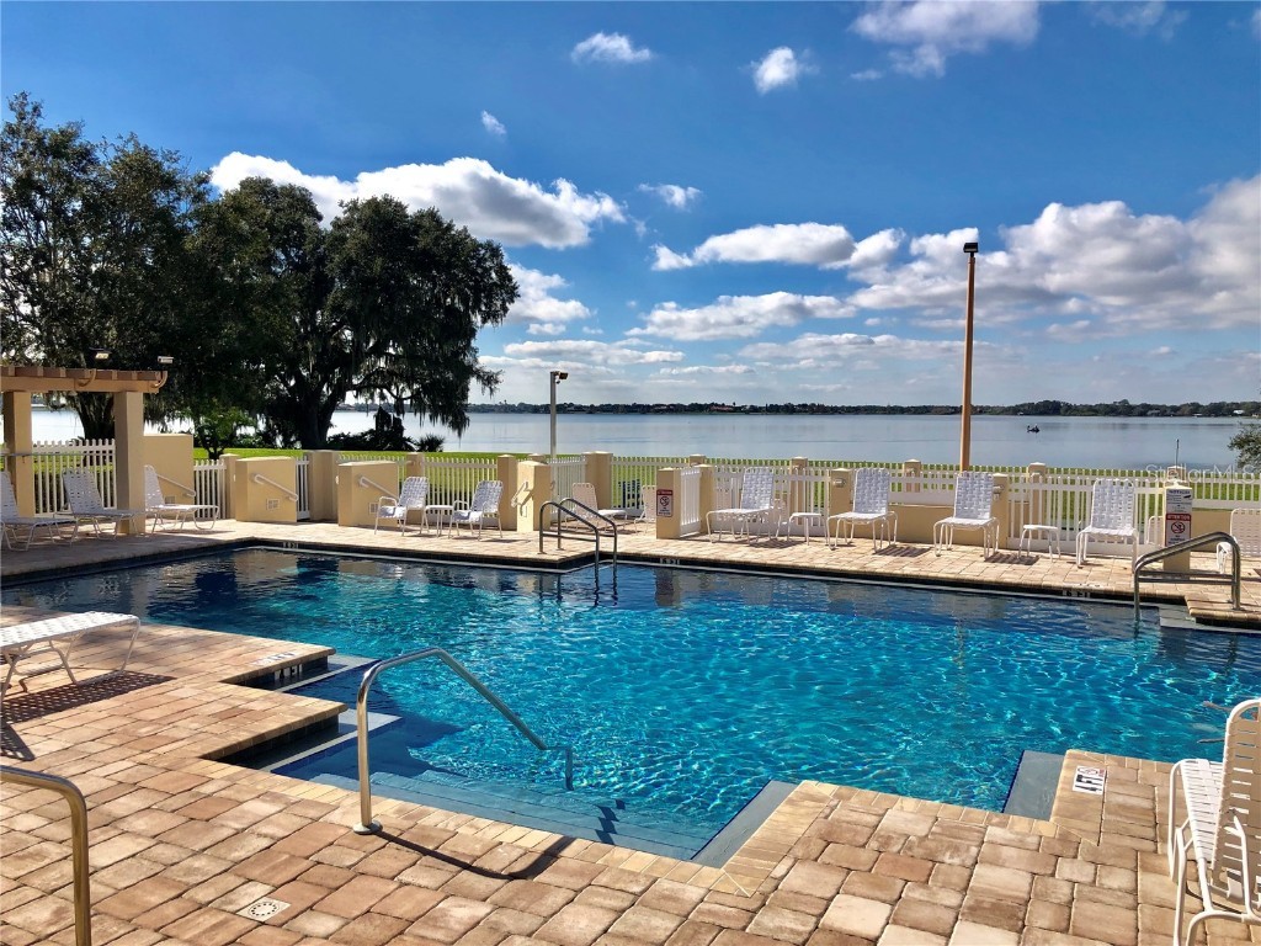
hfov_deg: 63.4
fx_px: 1020
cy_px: 473
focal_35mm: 28
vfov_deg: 49.7
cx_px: 630
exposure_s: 1/3472
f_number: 1.8
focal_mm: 4
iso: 25
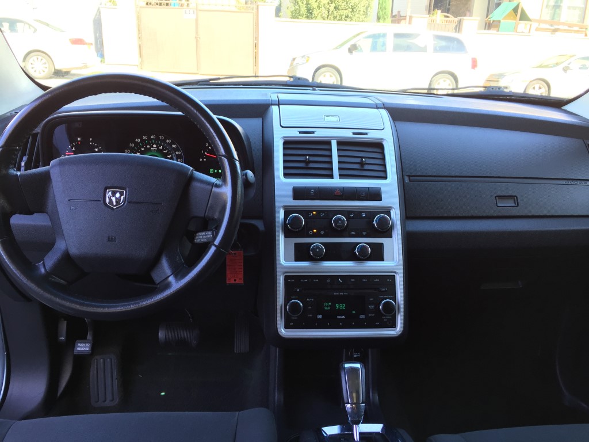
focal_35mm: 29
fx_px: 493
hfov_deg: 61.7
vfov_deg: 48.2
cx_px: 294
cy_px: 221
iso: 40
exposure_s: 1/60
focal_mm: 4.15
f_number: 2.2
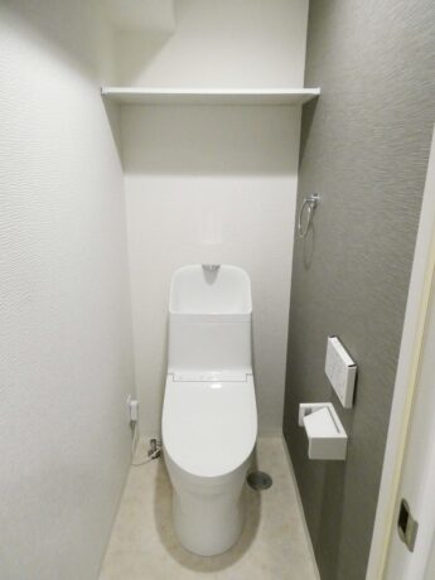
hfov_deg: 56.8
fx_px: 402
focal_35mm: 24
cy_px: 290
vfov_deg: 71.6
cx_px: 218
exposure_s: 1/60
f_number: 3.3
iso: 640
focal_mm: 4.3
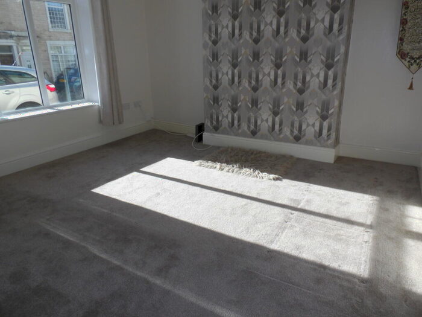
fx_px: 293
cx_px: 211
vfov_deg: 56.8
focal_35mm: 24
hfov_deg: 71.6
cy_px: 158
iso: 100
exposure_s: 1/80
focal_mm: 4.3
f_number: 4.1
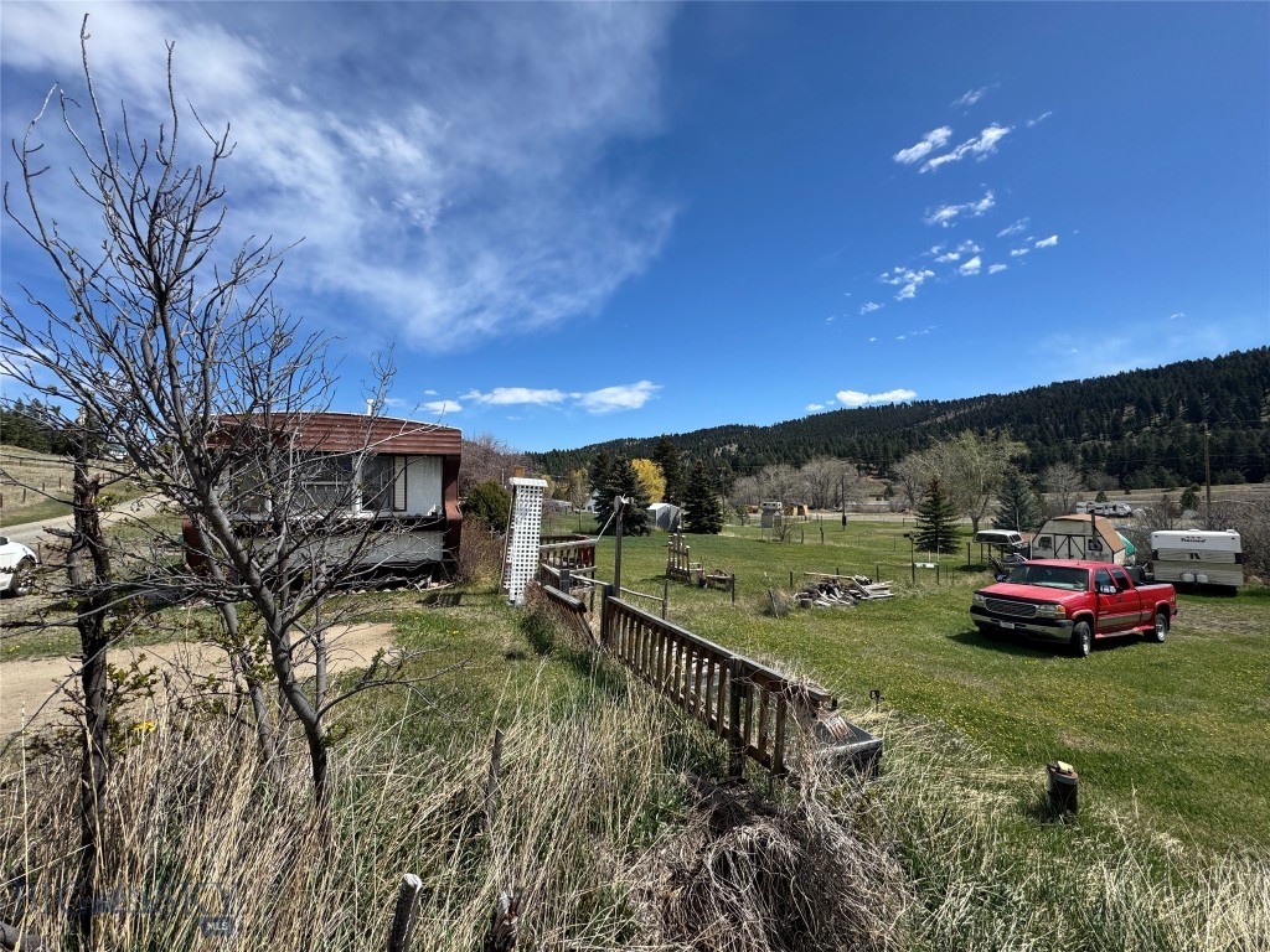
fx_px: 514
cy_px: 476
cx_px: 635
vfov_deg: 85.7
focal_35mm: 14
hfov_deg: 102.1
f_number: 2.2
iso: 50
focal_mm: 2.22
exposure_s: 1/2083
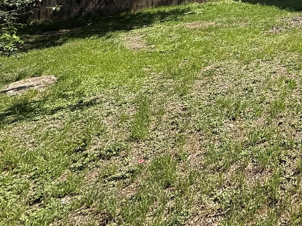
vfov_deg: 35.6
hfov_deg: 40.7
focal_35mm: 33
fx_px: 288
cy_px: -32
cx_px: 353
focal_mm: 2.22
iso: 64
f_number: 2.2
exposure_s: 1/2024
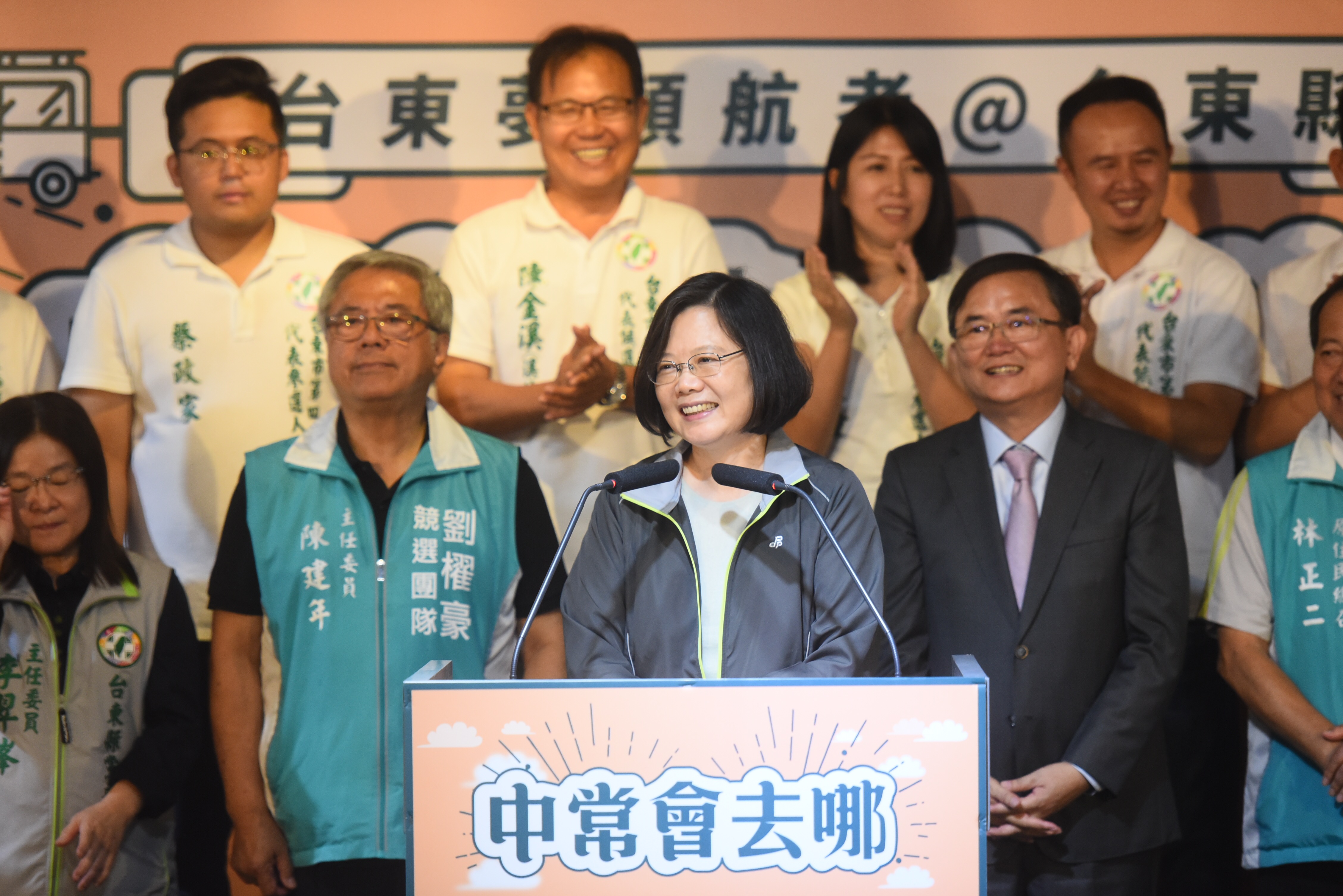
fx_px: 5968
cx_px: 672
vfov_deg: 8.6
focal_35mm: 160
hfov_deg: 12.8
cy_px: 448
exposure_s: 1/160
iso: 2500
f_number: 2.8
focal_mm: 160
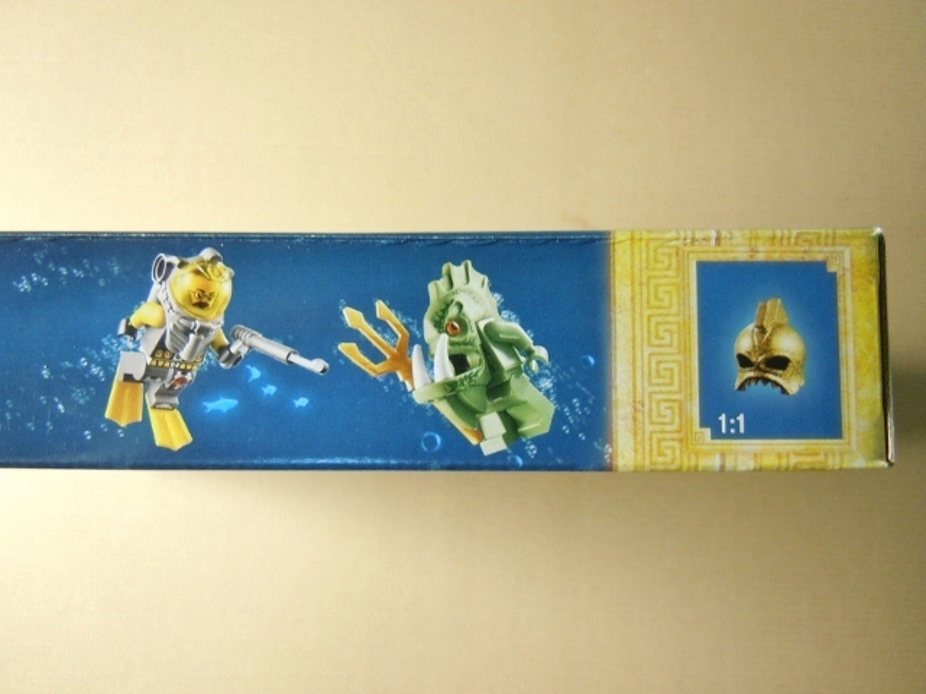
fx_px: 803
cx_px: 463
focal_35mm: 30
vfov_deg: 46.8
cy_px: 347
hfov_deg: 60.0
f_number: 3.5
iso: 400
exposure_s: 1/13
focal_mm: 5.4
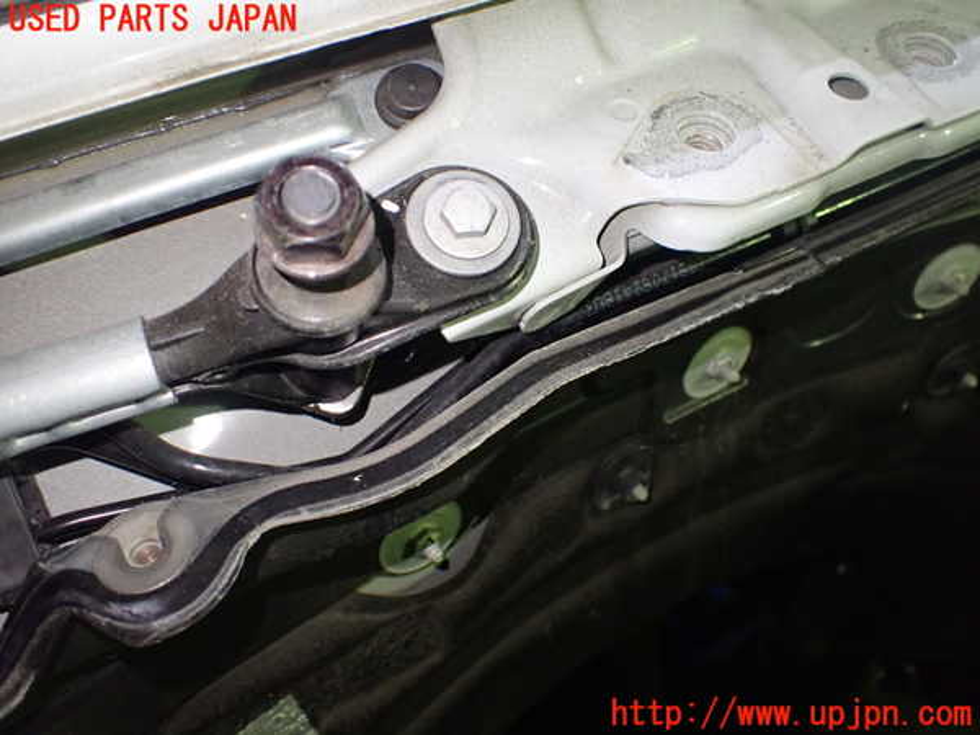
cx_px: 490
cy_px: 368
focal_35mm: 30
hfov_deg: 60.0
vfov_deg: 46.8
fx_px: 849
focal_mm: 5.4
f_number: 2.3
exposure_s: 1/50
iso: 800
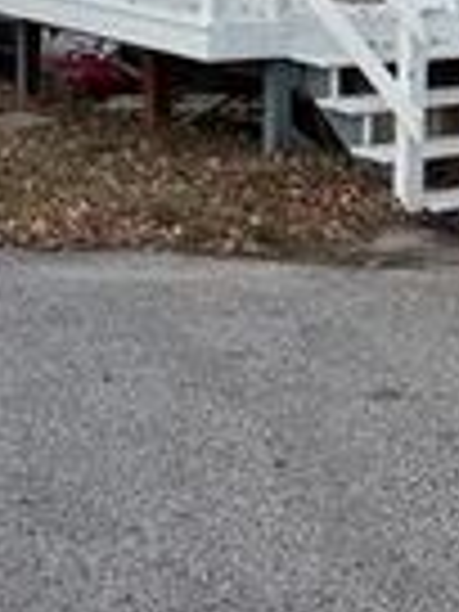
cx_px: 648
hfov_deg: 12.1
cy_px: 187
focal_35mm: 118
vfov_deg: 16.6
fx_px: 2086
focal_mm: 6.76
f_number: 1.78
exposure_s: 1/363
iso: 80
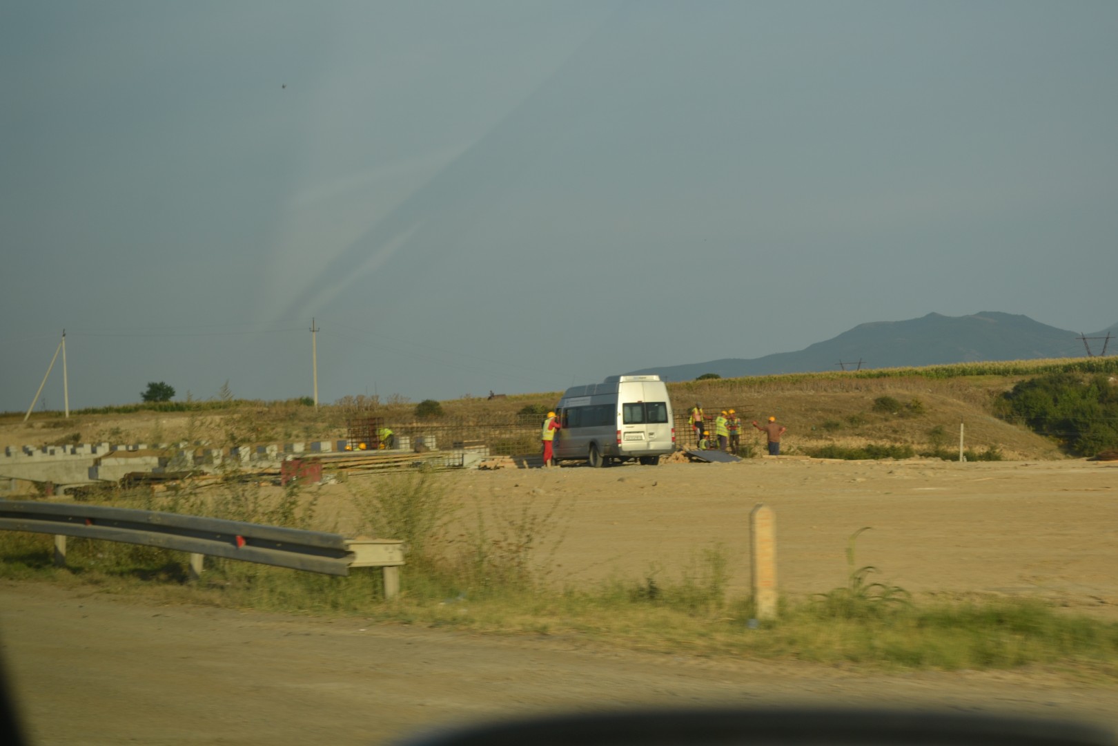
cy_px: 373
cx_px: 559
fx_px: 2562
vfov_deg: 16.6
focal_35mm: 82
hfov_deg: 24.6
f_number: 7.1
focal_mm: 55
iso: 100
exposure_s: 1/200
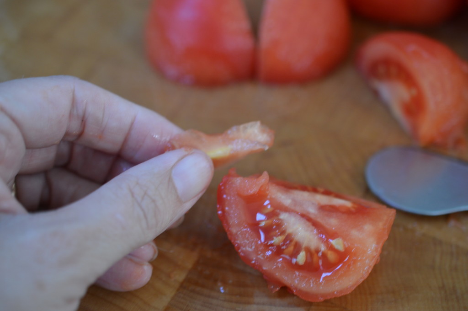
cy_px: 156
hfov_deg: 33.4
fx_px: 779
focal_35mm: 60
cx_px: 234
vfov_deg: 22.6
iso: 450
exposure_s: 1/60
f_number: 3
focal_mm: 40
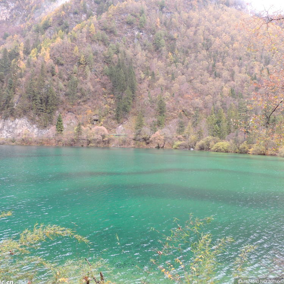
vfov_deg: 55.6
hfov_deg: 55.5
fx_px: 269
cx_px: 127
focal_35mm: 29
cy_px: 143
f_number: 3
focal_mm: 4.3
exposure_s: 1/40
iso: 100
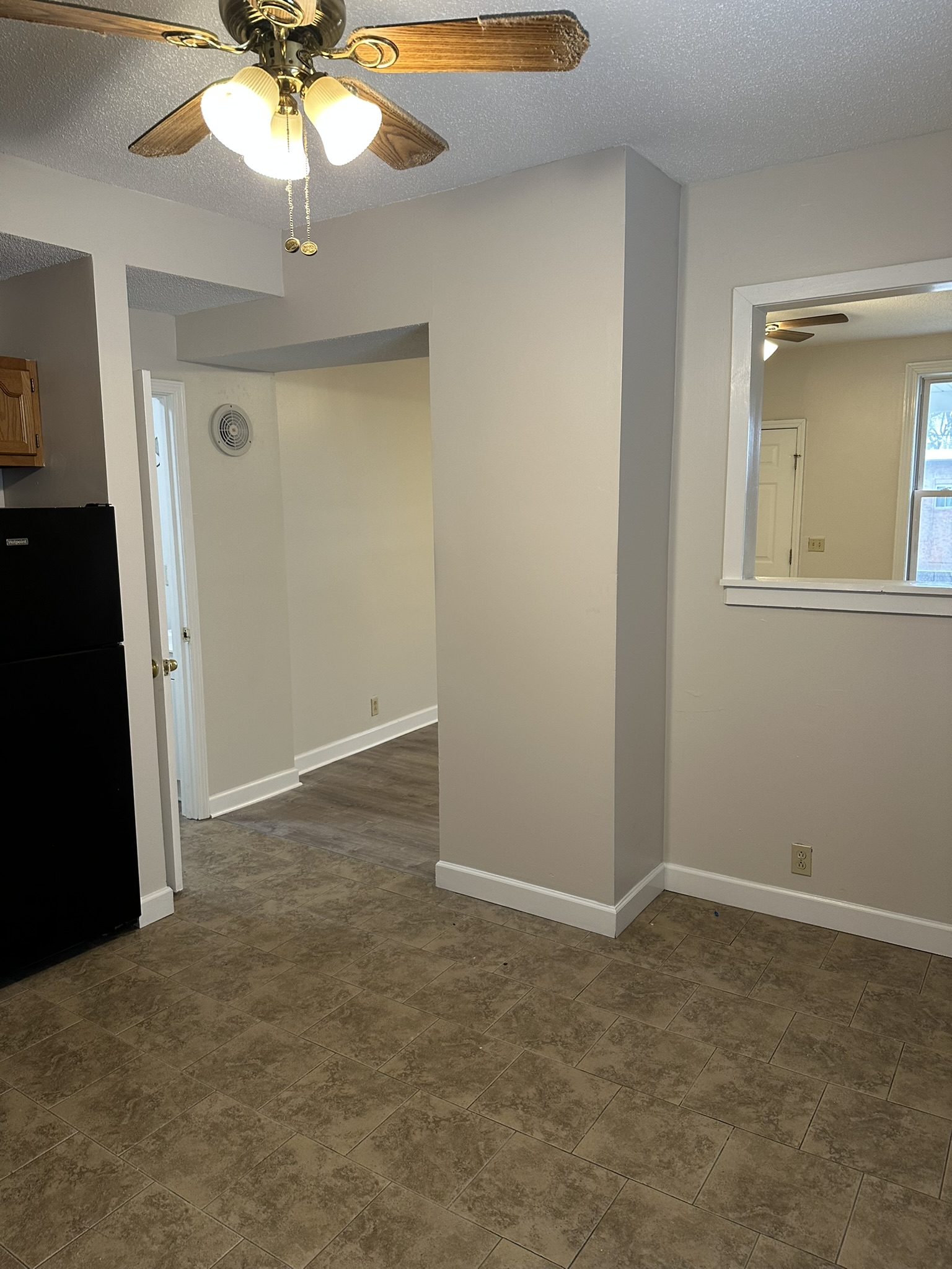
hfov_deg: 56.8
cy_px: 634
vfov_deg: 71.6
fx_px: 880
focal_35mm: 24
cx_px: 476
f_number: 1.78
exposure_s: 1/60
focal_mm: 6.86
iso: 160
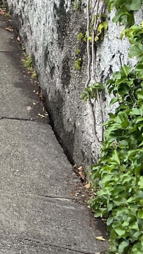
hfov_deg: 10.0
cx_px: -189
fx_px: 727
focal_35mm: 108
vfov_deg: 17.6
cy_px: -138
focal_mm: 5.7
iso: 50
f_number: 1.5
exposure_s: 1/1468
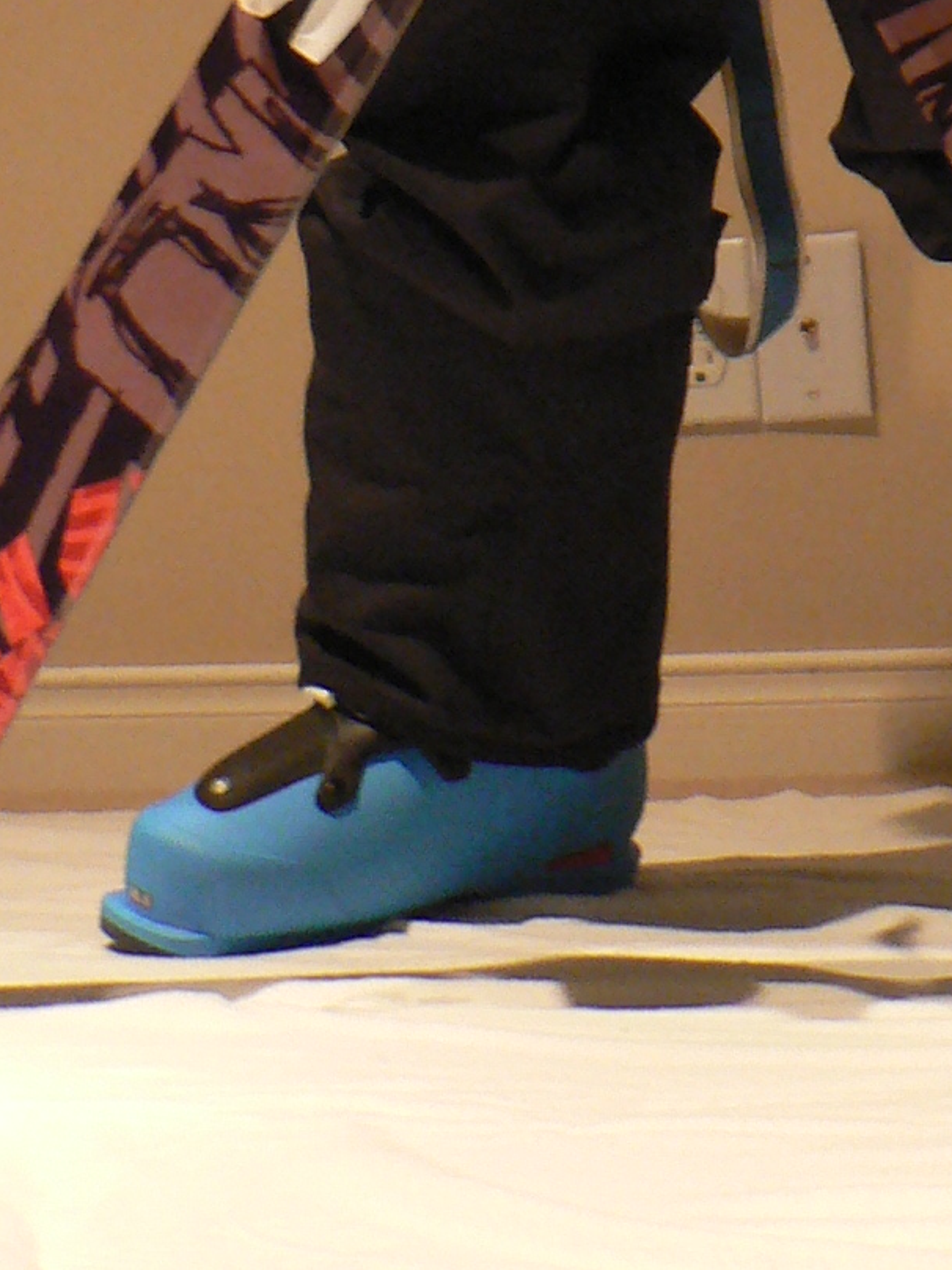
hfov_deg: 12.9
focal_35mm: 114
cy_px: -600
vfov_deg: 15.9
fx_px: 4180
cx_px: 803
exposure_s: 1/6
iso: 200
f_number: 2.8
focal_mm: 6
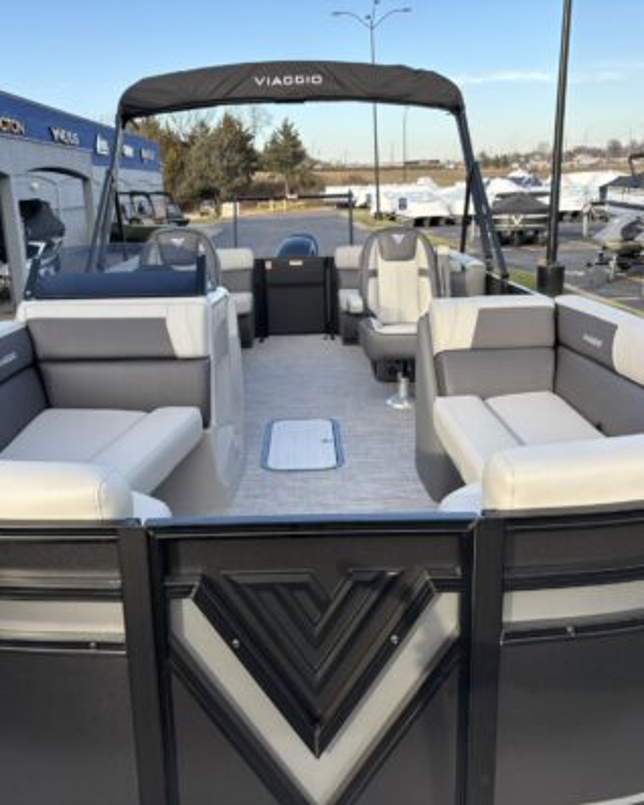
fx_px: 811
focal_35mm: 34
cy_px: 402
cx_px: 309
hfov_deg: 43.3
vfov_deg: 52.9
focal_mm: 5.96
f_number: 1.6
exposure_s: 1/654
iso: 50
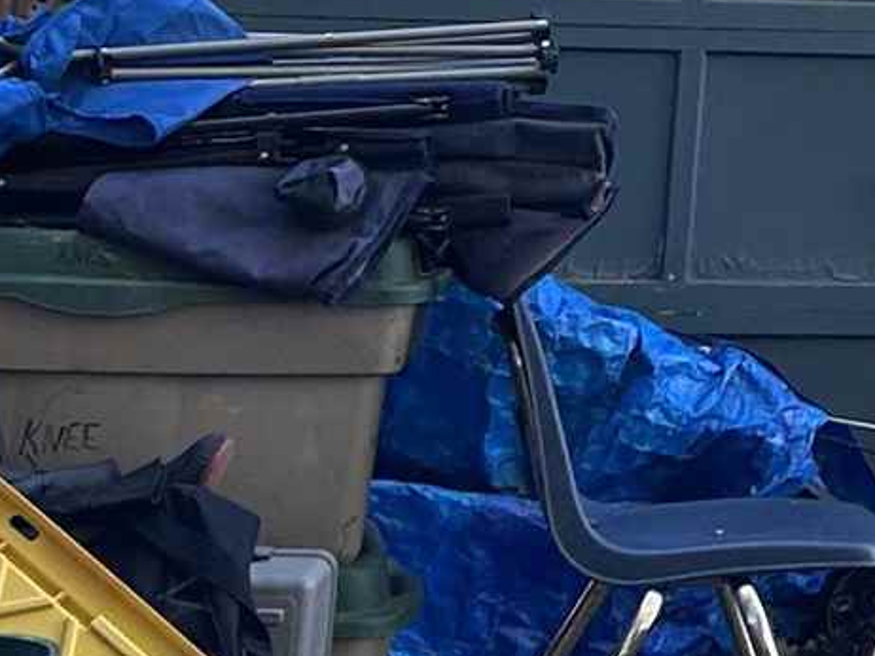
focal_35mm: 173
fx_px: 4371
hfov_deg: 10.4
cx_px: 1803
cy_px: -758
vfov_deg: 8.1
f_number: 1.5
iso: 50
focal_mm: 5.7
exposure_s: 1/353
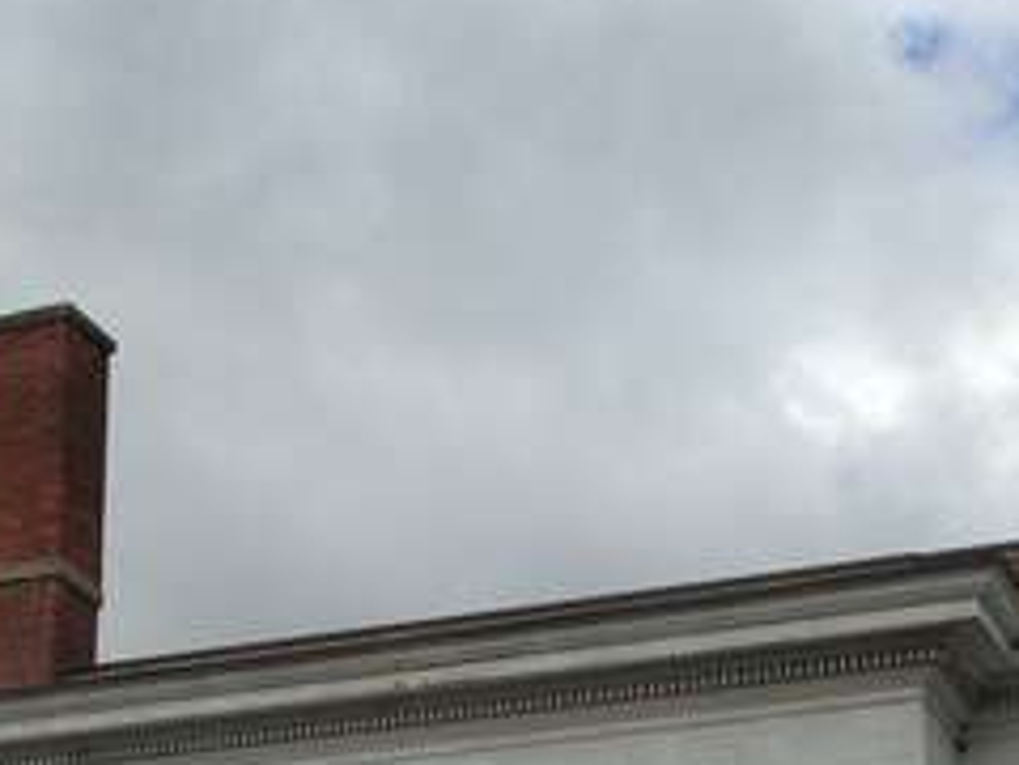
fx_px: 3238
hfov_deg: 17.6
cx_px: 89
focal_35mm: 110
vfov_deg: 13.2
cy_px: 803
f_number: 2.4
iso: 50
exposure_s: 1/1550
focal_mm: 4.13
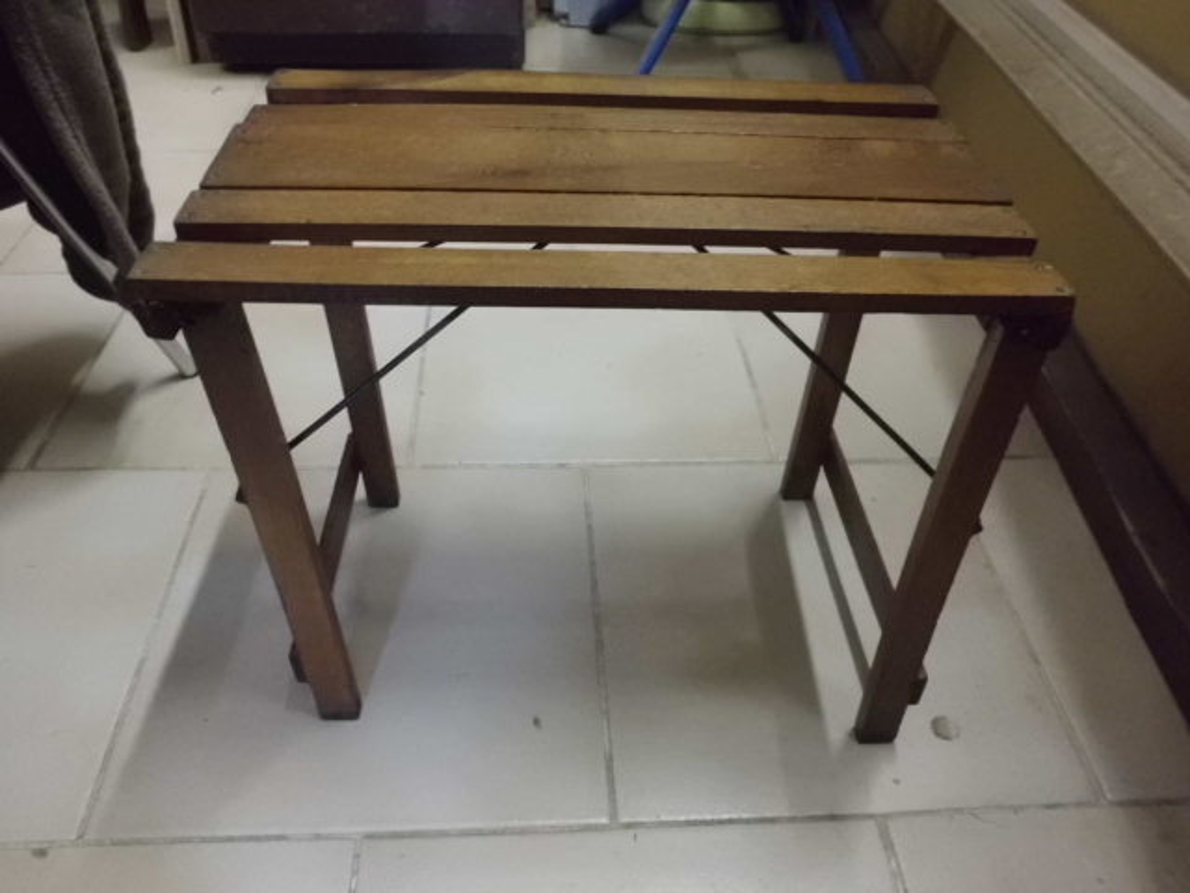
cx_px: 595
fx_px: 894
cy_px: 446
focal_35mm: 26
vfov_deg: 53.1
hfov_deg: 67.3
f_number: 3.2
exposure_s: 1/15
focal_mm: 4.6
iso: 800
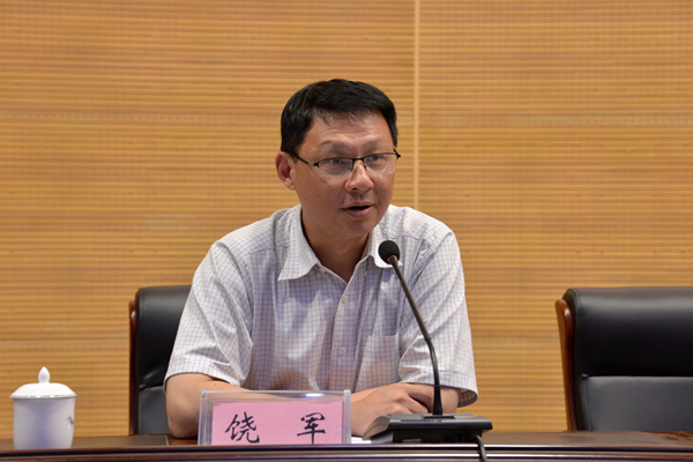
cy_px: 231
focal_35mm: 100
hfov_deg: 20.4
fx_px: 1925
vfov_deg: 13.7
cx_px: 346
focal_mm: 100
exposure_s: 1/30
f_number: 5.3
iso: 1000
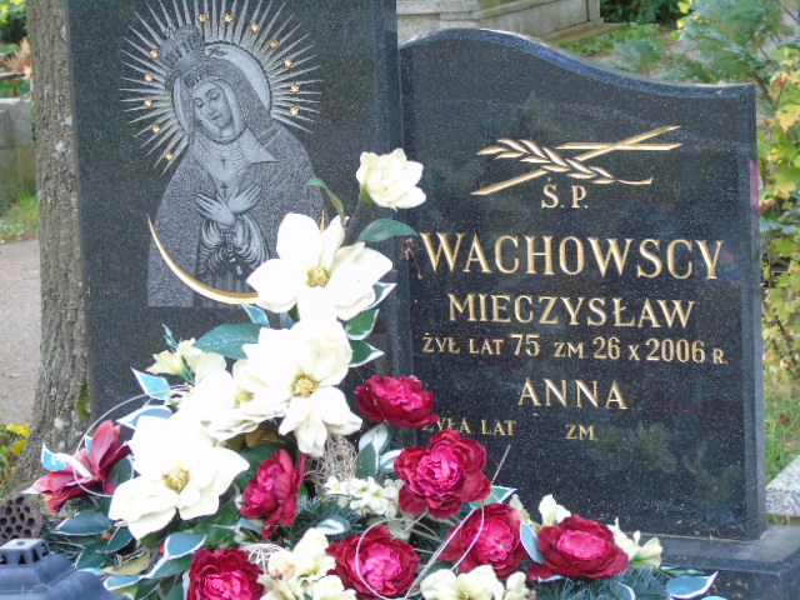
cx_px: 400
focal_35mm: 108
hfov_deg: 18.2
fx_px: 2496
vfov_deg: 13.7
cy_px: 300
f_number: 4.4
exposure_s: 1/50
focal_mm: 19
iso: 250
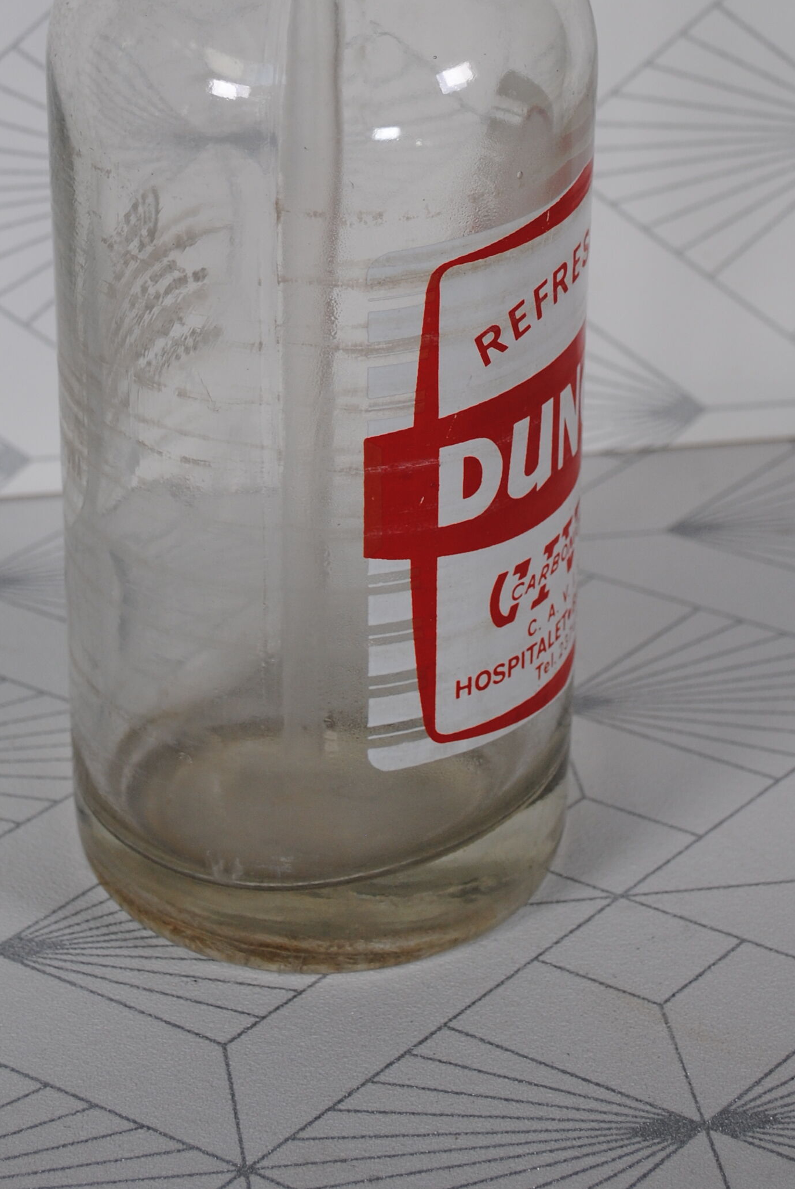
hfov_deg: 13.4
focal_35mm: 102
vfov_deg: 19.7
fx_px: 3369
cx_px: 277
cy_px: 161
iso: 100
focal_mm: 36
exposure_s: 1/125
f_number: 5.6
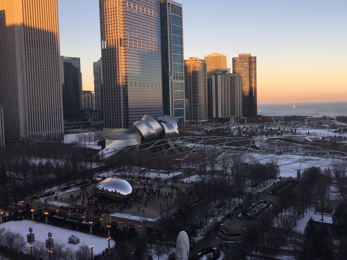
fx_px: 351
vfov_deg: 40.7
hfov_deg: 52.5
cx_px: 192
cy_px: 123
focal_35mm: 35
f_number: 2.2
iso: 25
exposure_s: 1/361
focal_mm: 4.15
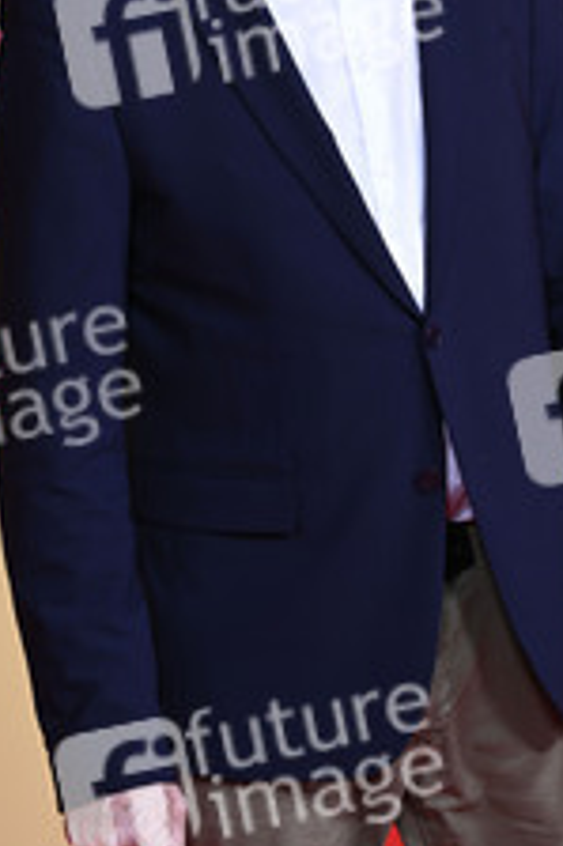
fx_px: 3148
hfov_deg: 10.2
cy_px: 208
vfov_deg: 15.2
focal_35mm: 134
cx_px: 359
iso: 400
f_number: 5.6
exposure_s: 1/160
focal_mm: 75
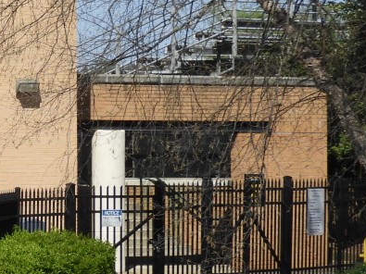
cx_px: -201
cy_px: 55
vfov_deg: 5.1
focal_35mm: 292
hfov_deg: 6.7
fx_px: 3086
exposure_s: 1/800
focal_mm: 14.3
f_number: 4.5
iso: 100
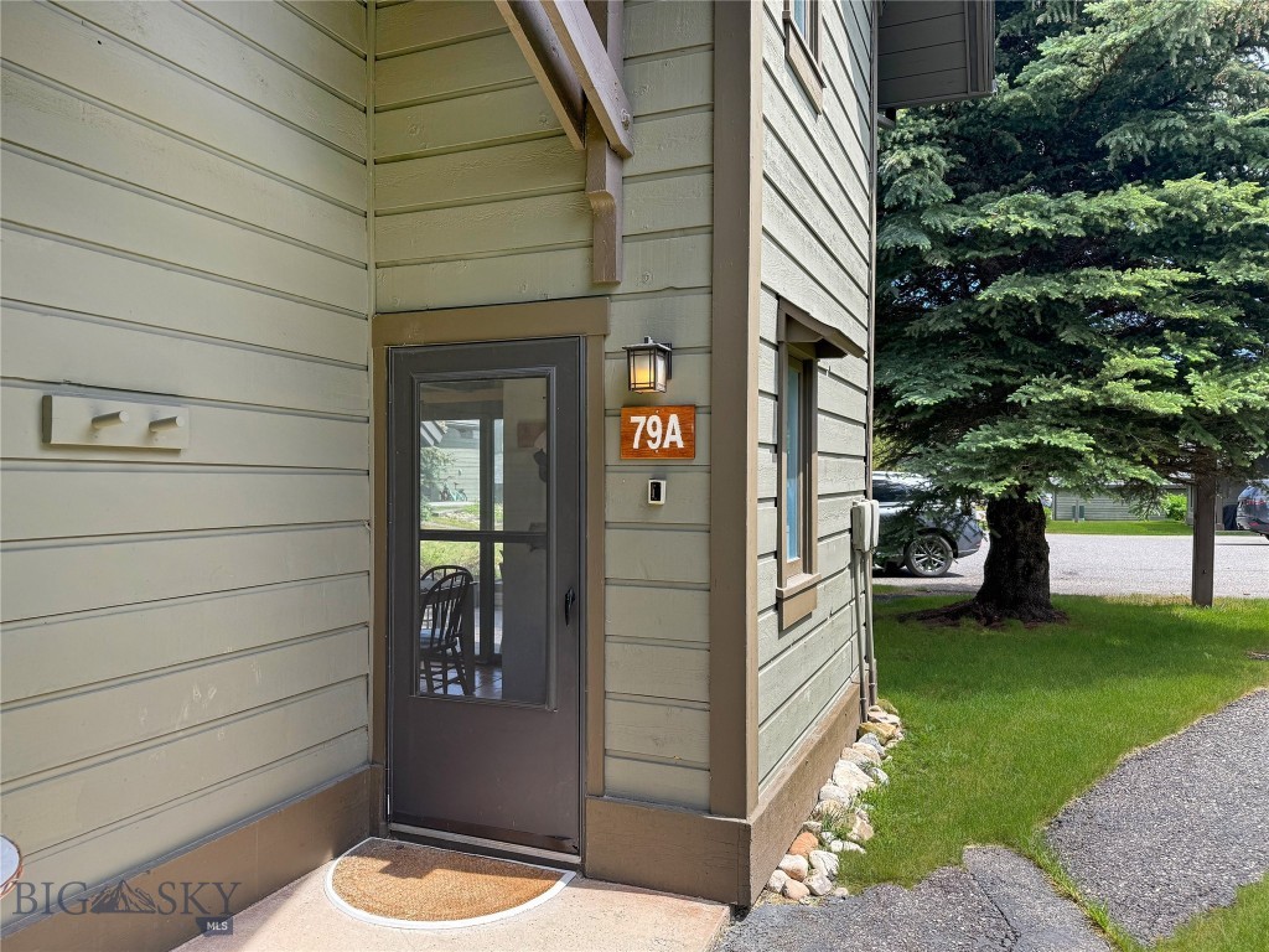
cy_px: 476
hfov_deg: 71.6
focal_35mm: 24
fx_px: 880
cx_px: 634
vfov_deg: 56.8
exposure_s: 1/800
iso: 80
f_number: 1.8
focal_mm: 6.76
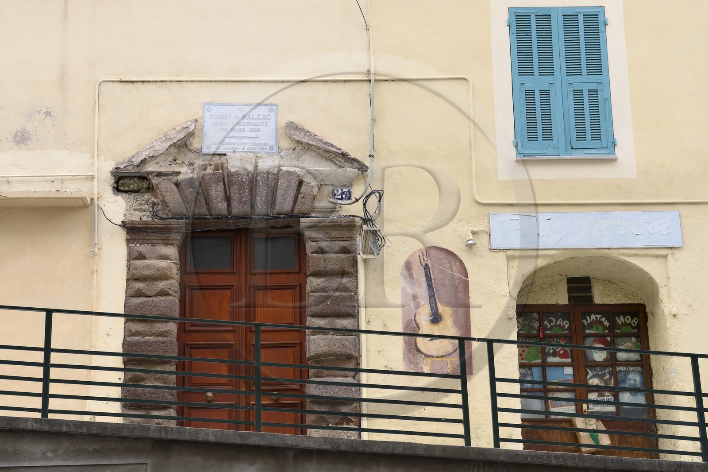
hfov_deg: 33.4
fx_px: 1180
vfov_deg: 22.6
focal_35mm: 60
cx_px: 354
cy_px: 236
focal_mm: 60
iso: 320
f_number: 5
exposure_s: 1/320
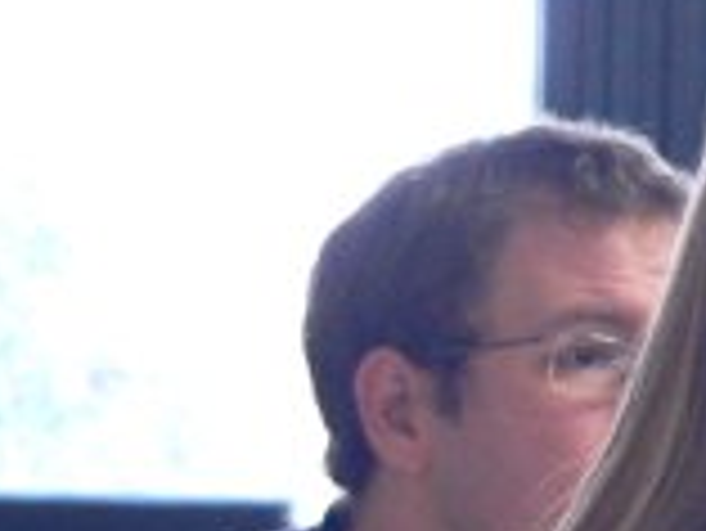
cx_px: 760
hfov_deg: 5.7
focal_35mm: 346
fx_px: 7062
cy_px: 482
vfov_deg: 4.3
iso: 400
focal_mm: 20.1
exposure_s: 1/20
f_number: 2.8
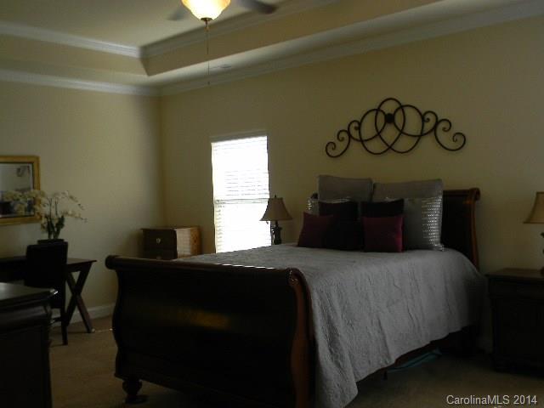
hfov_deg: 51.4
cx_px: 272
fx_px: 566
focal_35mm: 36
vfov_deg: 39.7
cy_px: 204
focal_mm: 6.4
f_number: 3.7
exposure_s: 1/37.8
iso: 80
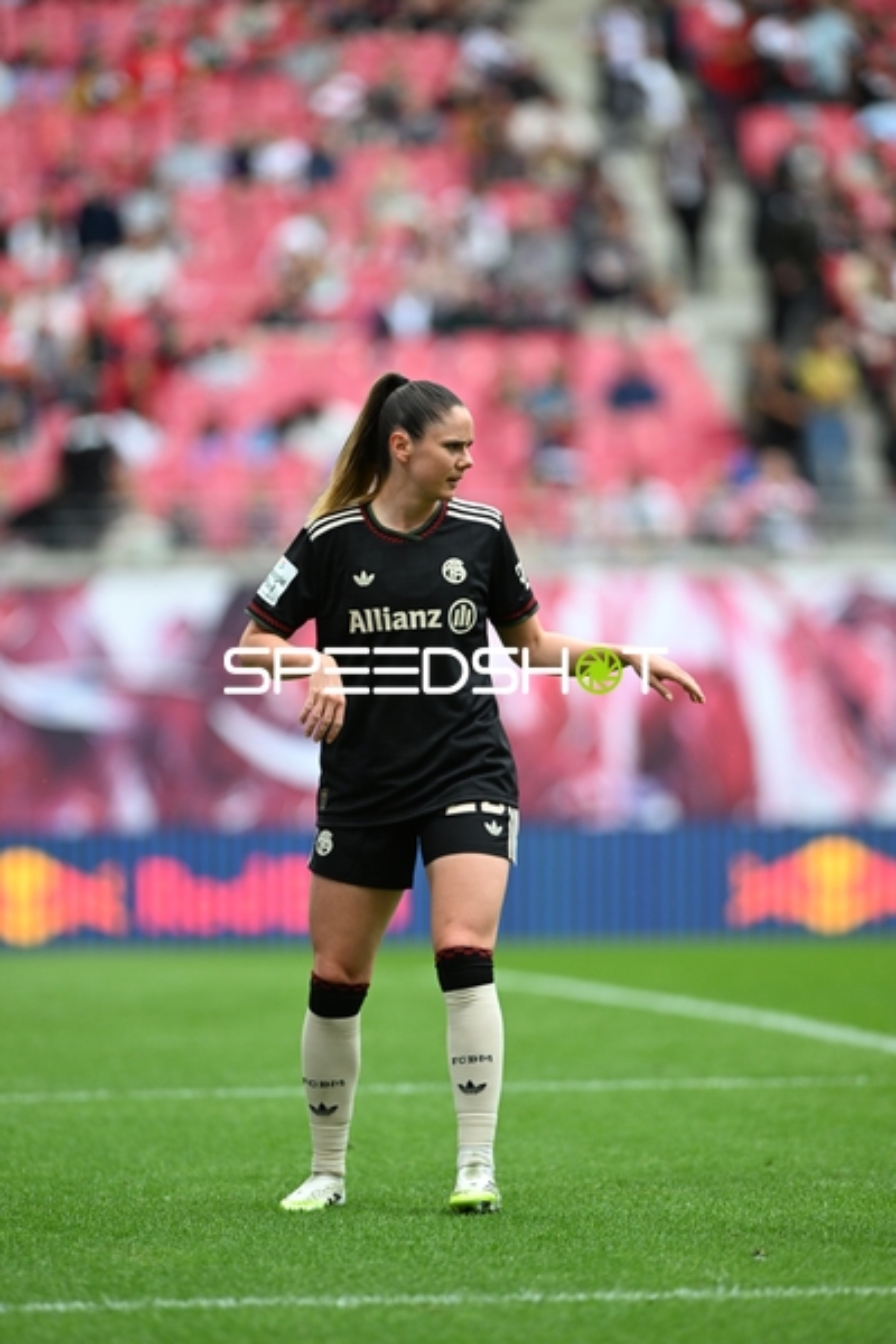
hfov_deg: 4.6
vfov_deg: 6.9
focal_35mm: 300
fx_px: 11199
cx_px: 448
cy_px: 672
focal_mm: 300
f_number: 3.2
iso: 1000
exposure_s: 1/2500
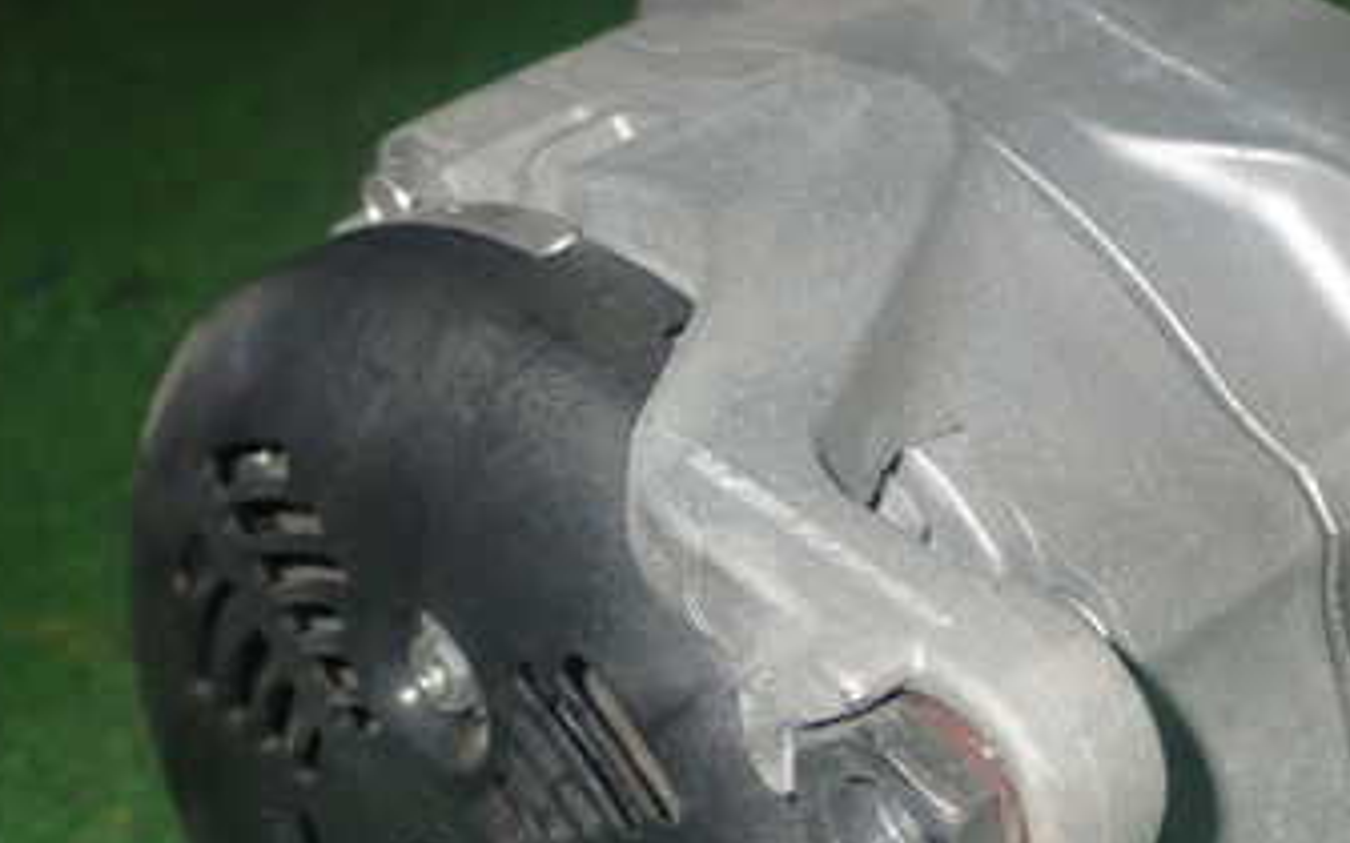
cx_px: 824
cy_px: 570
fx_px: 3274
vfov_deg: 14.7
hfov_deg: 23.3
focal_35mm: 89
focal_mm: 8.4
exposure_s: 1/50
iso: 800
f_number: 9
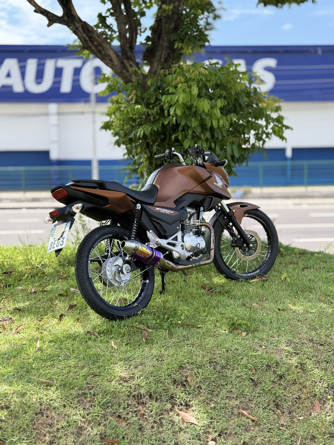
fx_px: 618
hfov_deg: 30.3
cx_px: 167
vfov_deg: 39.7
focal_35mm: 48
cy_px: 222
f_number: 1.78
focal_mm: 6.76
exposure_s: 1/1678
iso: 80
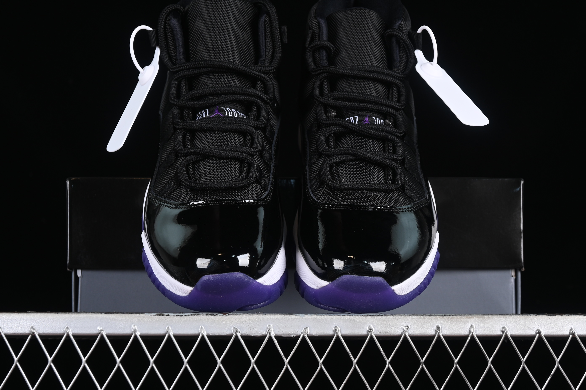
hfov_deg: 27.0
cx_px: 293
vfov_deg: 18.2
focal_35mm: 75
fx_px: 1221
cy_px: 195
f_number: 6.3
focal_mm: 50
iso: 160
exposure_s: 1/60
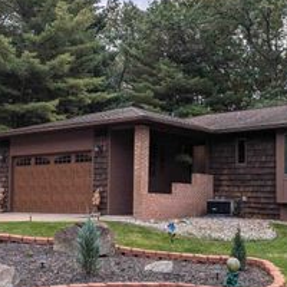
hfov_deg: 32.2
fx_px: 497
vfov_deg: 32.2
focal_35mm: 53
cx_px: 138
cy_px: 162
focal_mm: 6.81
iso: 42
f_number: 1.85
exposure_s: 1/1058
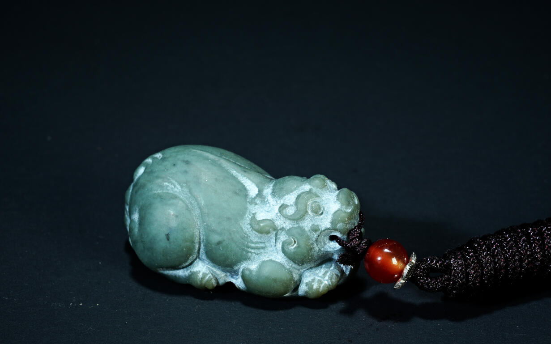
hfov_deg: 11.5
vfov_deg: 7.2
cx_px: 270
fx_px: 2733
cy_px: 205
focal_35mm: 182
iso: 100
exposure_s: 1/160
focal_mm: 105
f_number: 18
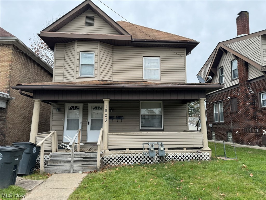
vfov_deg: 56.8
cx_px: 133
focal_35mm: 24
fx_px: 184
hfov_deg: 71.6
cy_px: 100
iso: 80
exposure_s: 1/360
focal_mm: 6.86
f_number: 1.78
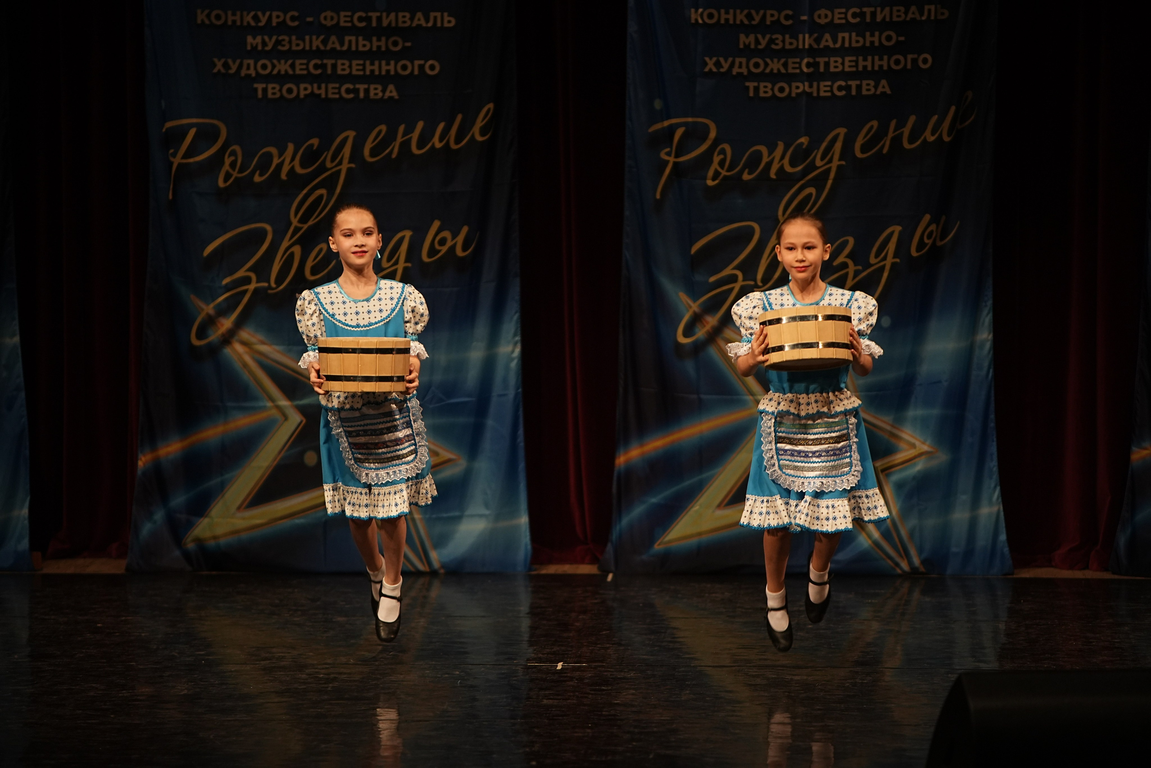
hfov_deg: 10.3
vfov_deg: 6.9
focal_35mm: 200
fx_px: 6394
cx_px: 576
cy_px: 384
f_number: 2.8
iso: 1000
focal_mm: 200
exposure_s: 1/400
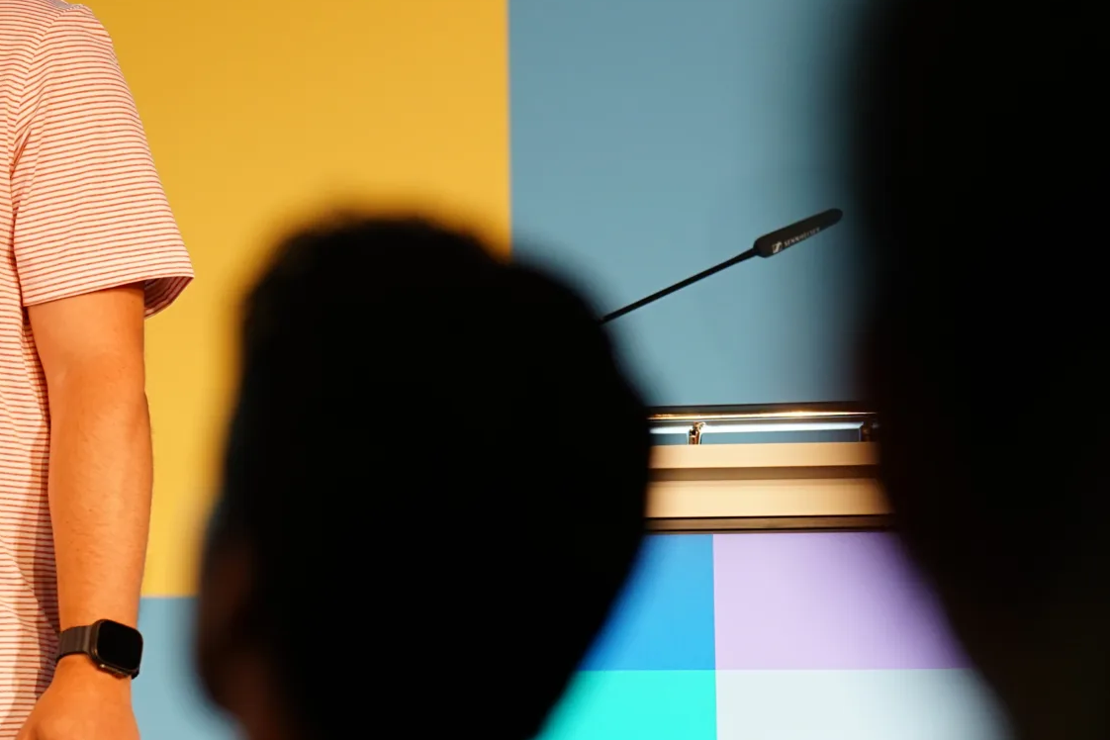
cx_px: -138
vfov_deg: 5.1
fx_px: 8232
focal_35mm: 267
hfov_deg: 7.7
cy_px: 245
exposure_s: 1/125
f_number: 2.8
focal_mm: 117
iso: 500
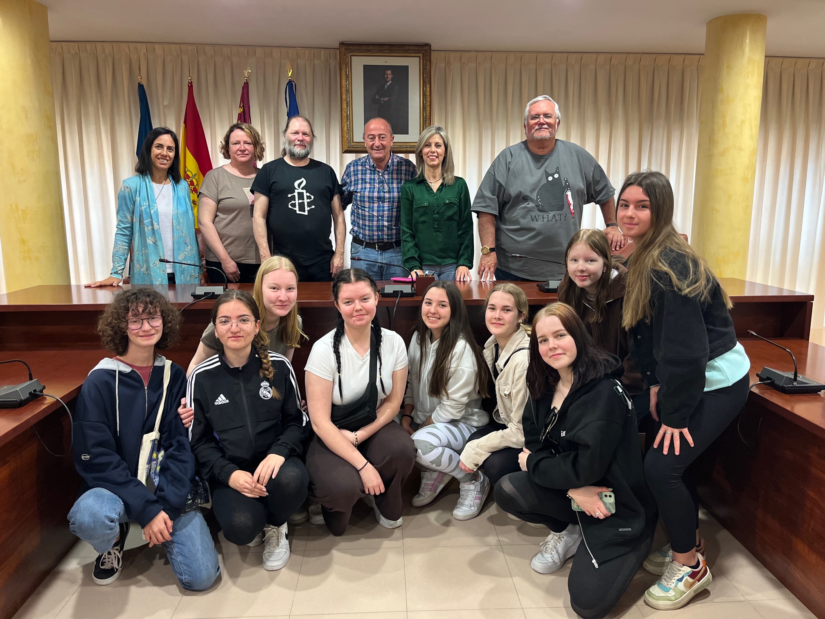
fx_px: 620
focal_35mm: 26
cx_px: 412
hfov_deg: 67.3
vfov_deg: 53.1
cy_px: 310
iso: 200
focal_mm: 5.1
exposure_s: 1/50
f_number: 1.6
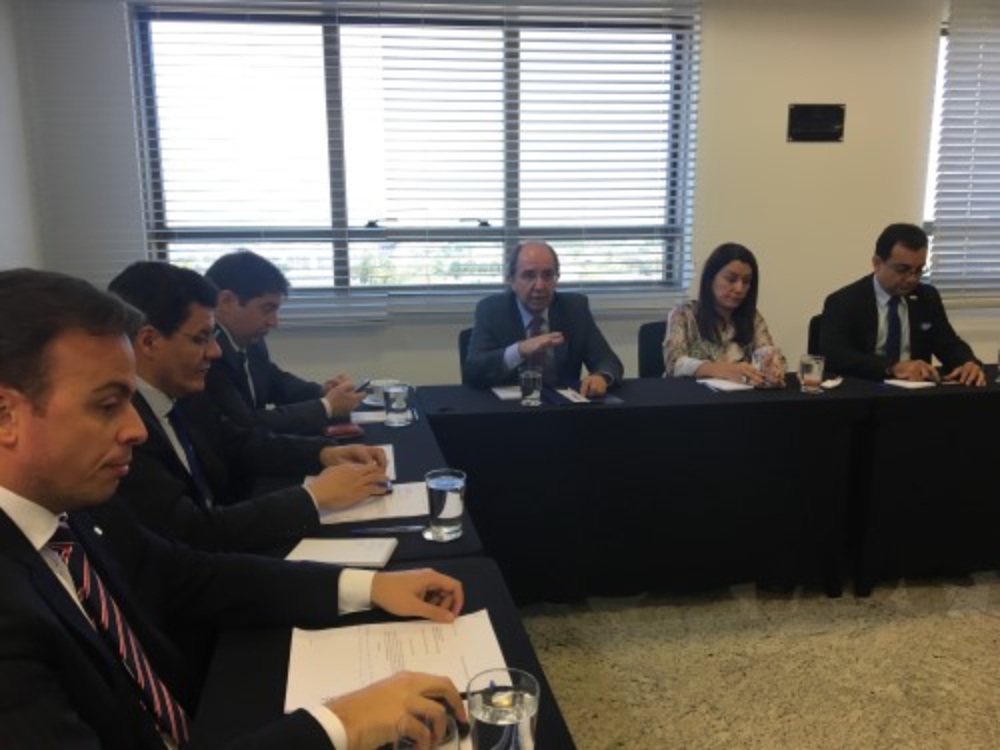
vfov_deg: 48.2
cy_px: 375
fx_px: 838
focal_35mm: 29
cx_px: 500
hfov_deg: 61.7
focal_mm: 4.15
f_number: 2.2
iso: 32
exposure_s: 1/30
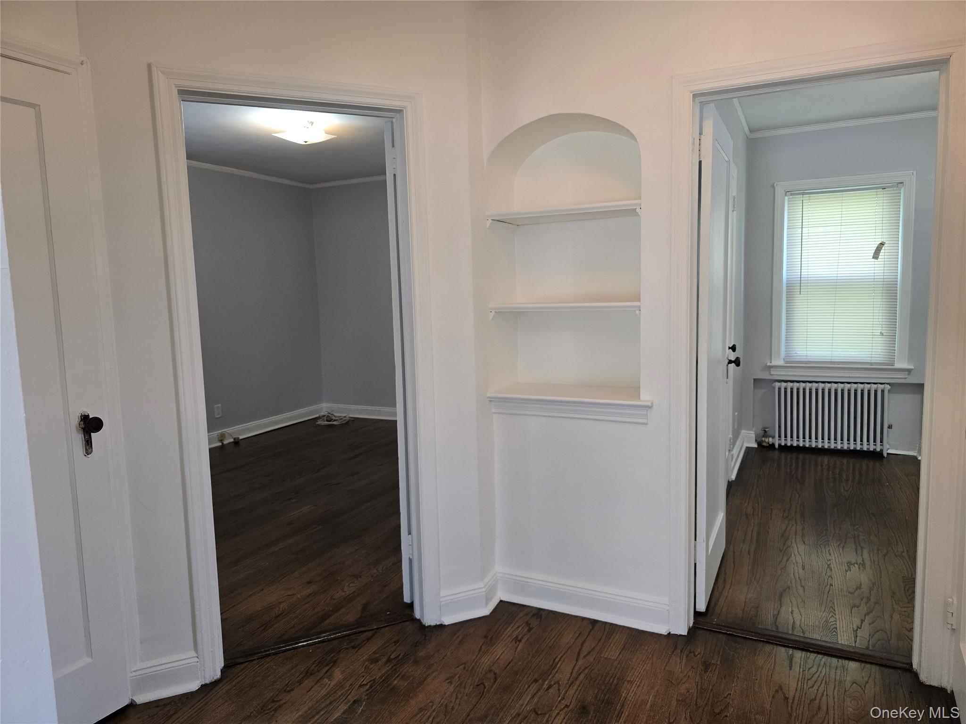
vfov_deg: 58.9
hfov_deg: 73.9
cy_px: 362
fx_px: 642
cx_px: 483
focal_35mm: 23
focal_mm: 6.3
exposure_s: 1/120
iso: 200
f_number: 1.7
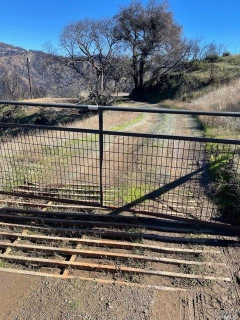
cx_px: 120
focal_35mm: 26
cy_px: 160
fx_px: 240
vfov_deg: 67.3
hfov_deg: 53.1
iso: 32
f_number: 1.6
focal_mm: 5.1
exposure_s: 1/1387
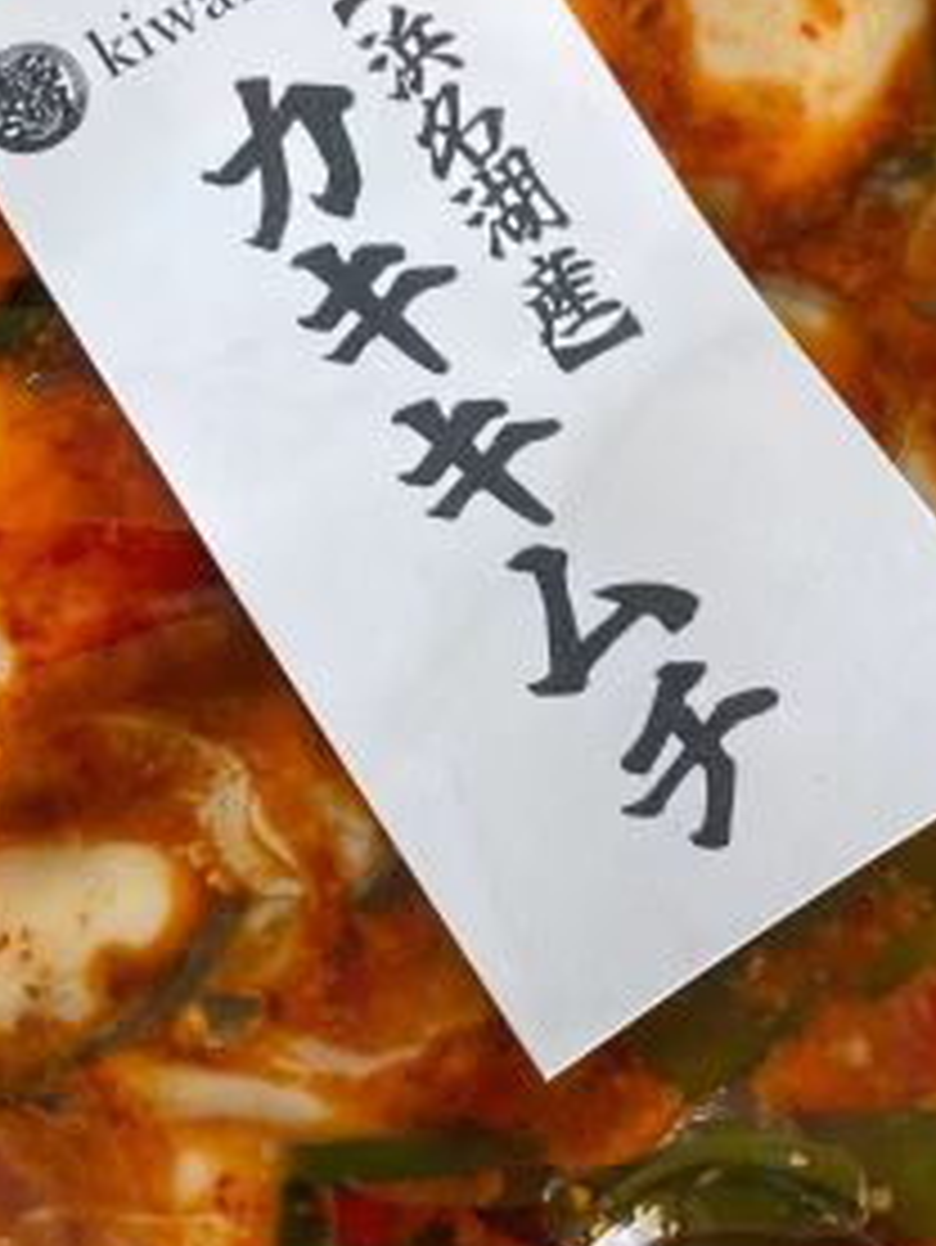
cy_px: 373
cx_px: 459
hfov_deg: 19.7
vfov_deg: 25.8
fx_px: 2702
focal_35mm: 75
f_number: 1.8
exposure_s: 1/121
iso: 80
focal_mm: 4.25
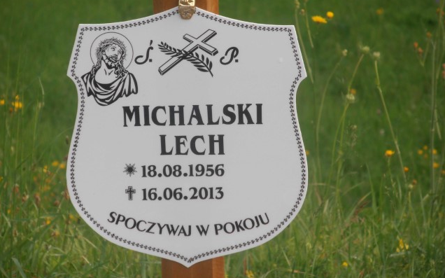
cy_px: 118
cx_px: 223
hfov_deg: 8.2
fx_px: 3104
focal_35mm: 256
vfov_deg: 5.1
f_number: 5.7
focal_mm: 42.54
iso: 80
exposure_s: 1/320
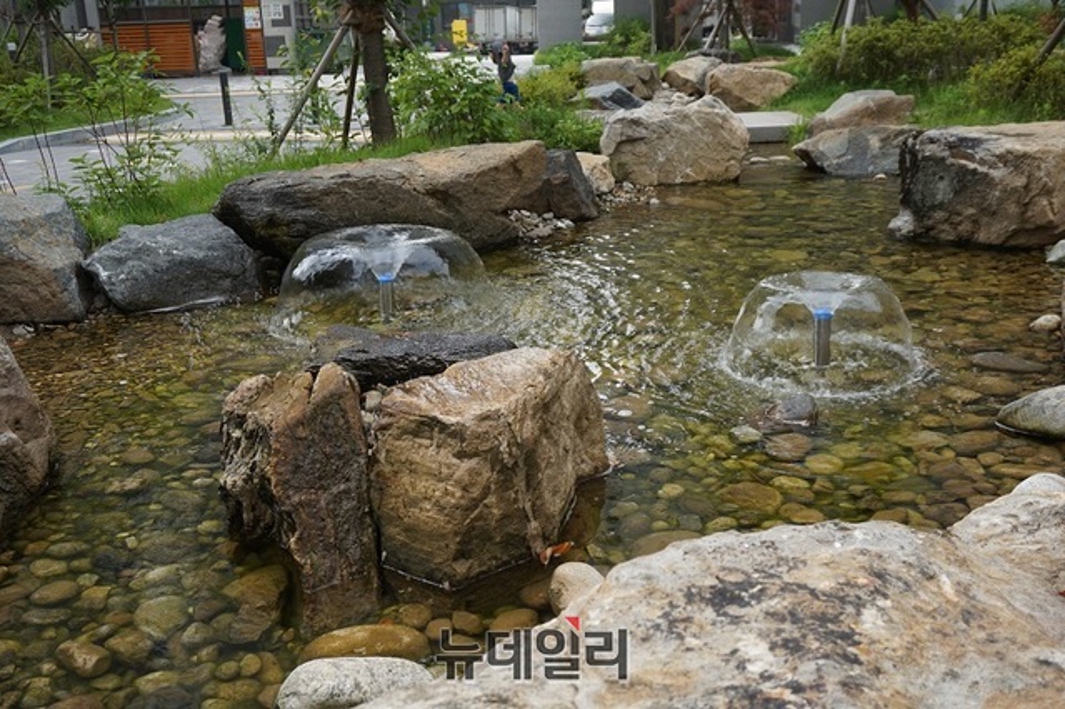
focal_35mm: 36
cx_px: 532
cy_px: 354
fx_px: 1064
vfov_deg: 36.8
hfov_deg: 53.2
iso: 100
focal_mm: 24
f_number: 5.6
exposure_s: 1/200
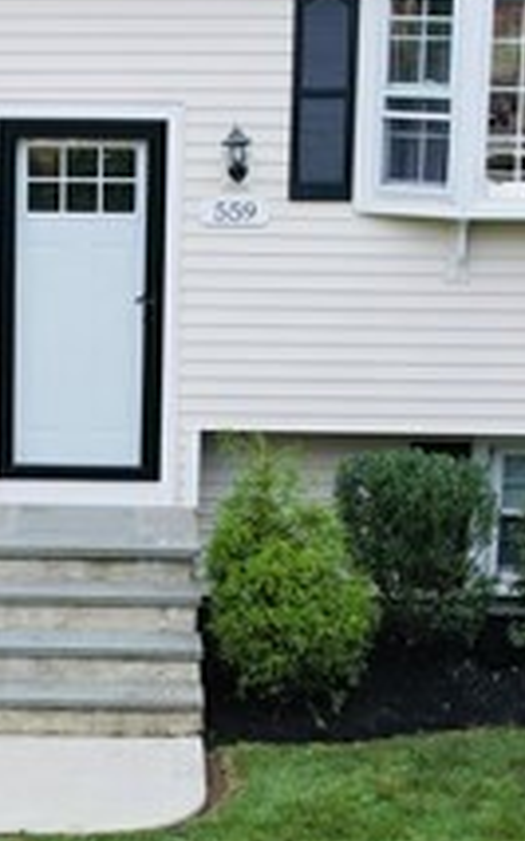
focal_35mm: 108
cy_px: 598
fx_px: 2474
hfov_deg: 12.0
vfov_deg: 19.2
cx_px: -4
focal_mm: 8.38
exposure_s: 1/250
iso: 120
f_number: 2.8
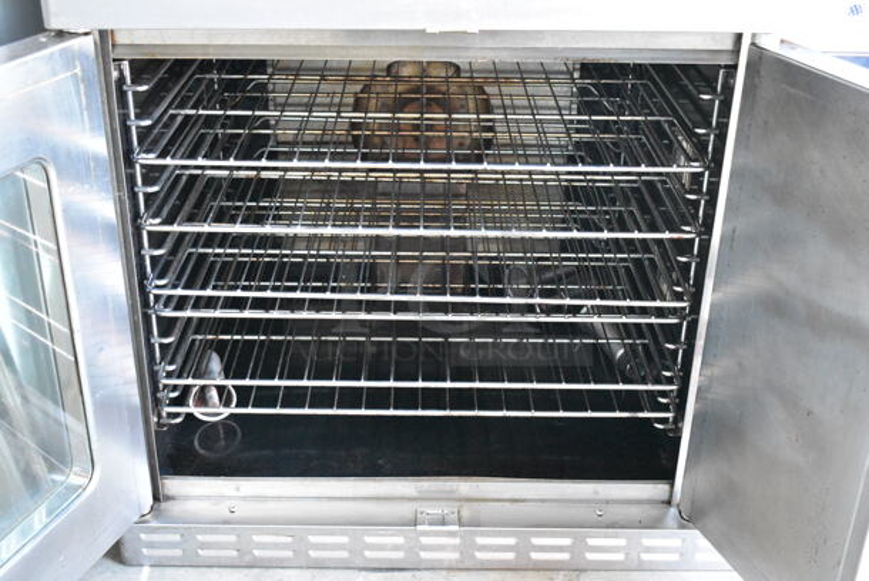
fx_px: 1051
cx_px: 434
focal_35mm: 44
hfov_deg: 44.9
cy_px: 290
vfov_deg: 30.9
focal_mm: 29
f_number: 4.5
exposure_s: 1/80
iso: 6400
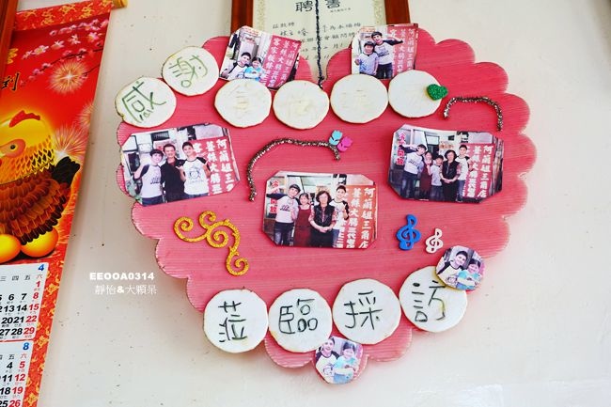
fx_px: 645
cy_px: 204
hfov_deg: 50.7
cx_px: 306
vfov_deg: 35.0
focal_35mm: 38
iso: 125
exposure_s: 1/60
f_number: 2.8
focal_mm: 14.1
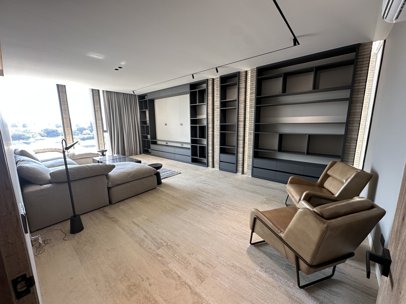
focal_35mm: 14
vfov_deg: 85.7
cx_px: 203
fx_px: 164
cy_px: 152
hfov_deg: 102.1
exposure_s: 1/99
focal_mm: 2.22
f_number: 2.2
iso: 80
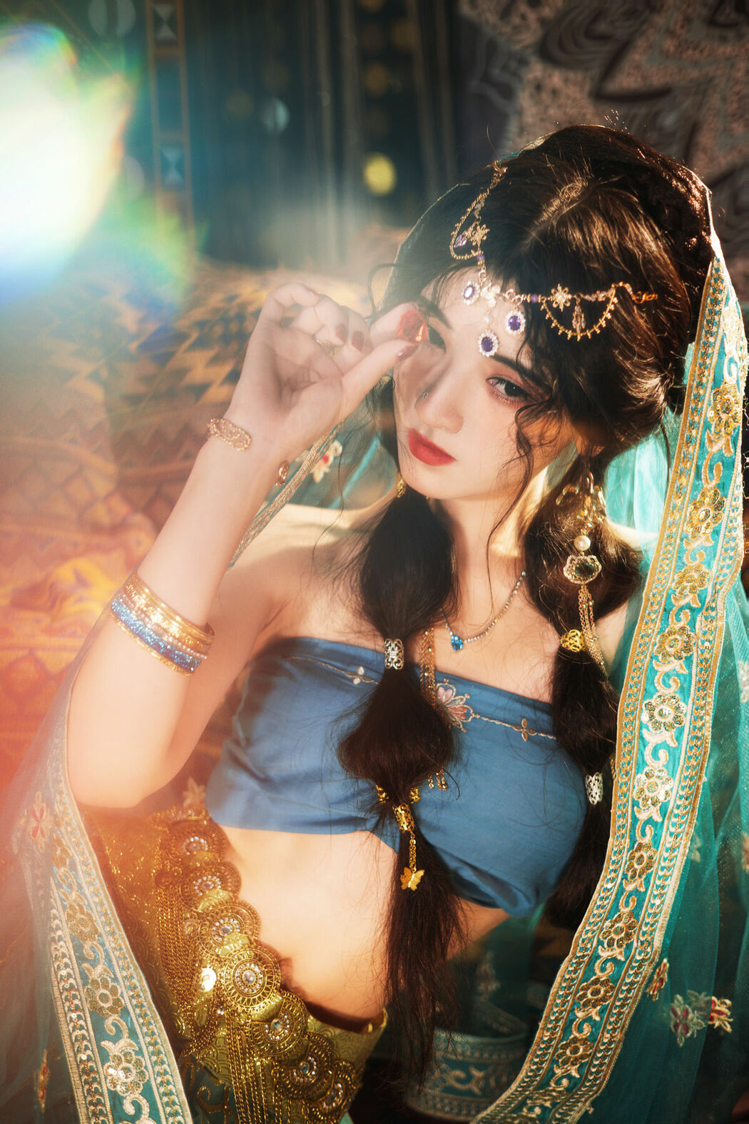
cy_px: 562
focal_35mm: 49
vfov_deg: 40.3
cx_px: 374
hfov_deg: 27.5
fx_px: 1529
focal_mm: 50
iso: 640
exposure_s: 1/200
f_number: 2.2
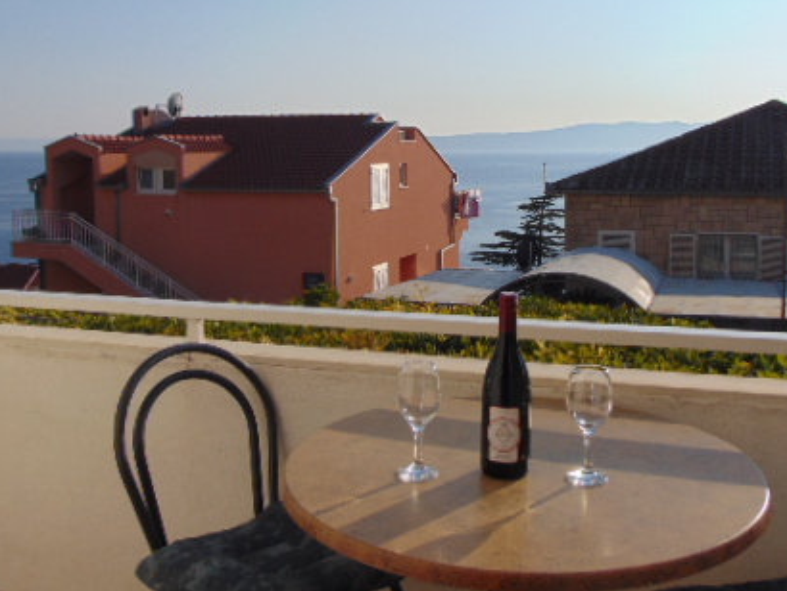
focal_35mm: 39
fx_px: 887
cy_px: 225
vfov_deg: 36.7
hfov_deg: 47.7
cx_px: 440
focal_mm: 4.5
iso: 80
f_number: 7.7
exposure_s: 1/400
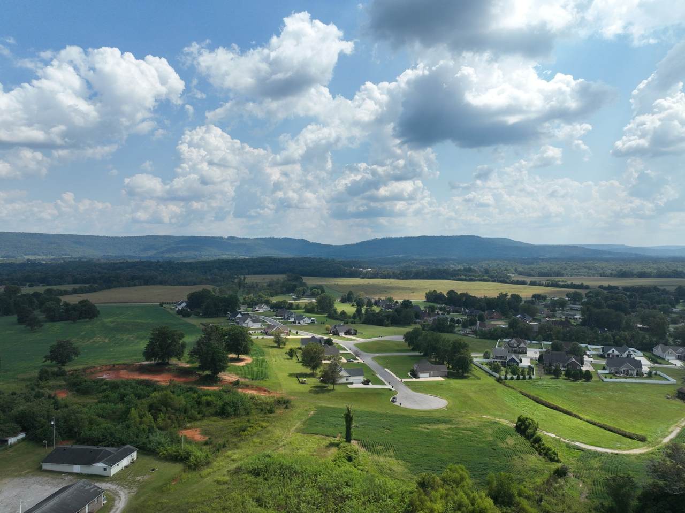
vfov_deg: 56.8
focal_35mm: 24
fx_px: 475
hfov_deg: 71.6
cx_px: 342
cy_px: 256
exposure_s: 1/3200
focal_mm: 12.29
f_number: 2.8
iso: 200
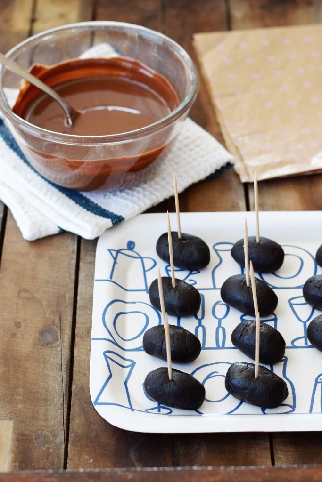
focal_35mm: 75
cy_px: 241
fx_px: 1006
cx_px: 161
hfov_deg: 18.2
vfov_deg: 27.0
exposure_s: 1/80
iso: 200
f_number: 4.5
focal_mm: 50
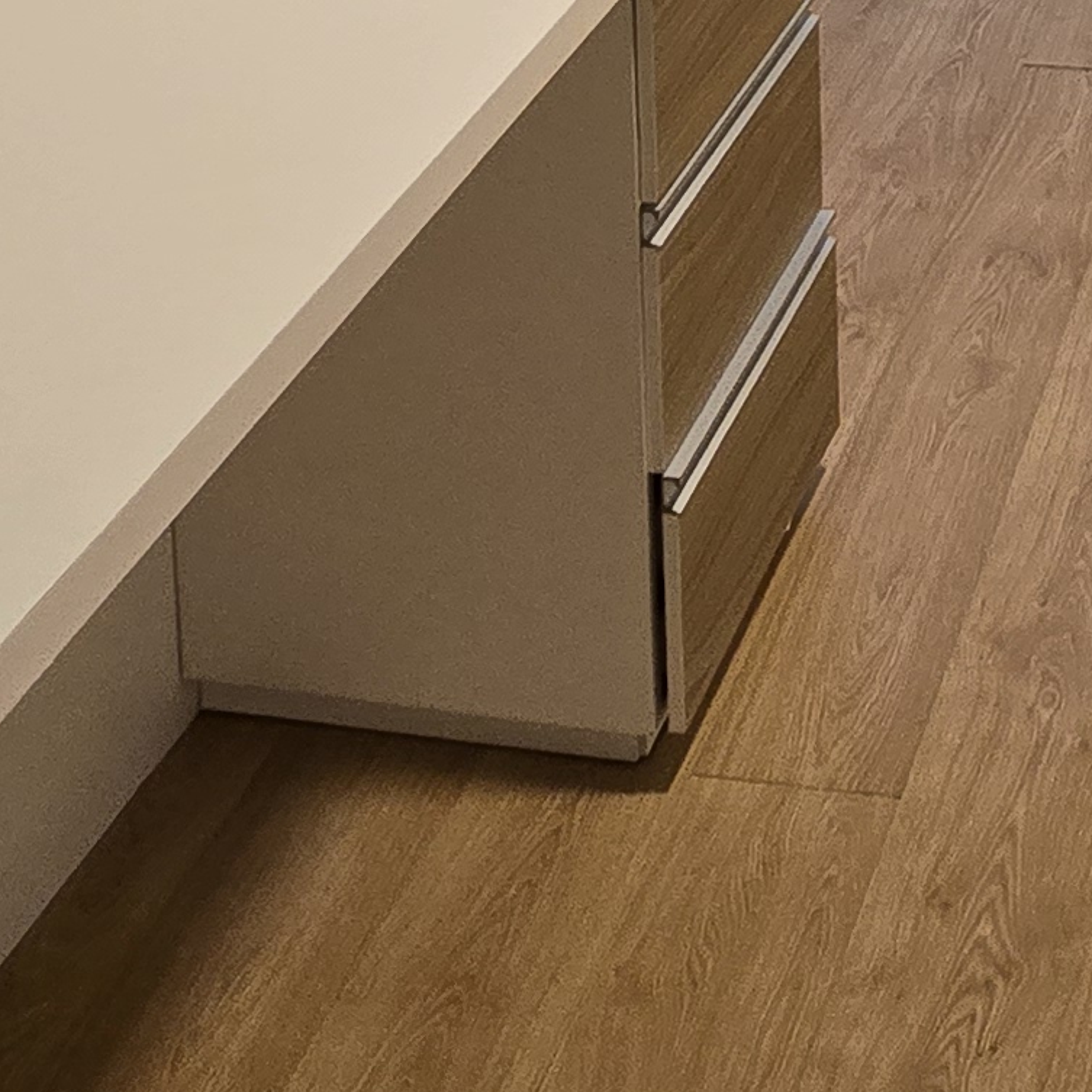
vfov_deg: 21.6
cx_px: 1160
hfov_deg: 26.3
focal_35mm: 61
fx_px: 2177
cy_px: -703
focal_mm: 2.2
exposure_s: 1/60
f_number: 2.2
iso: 200
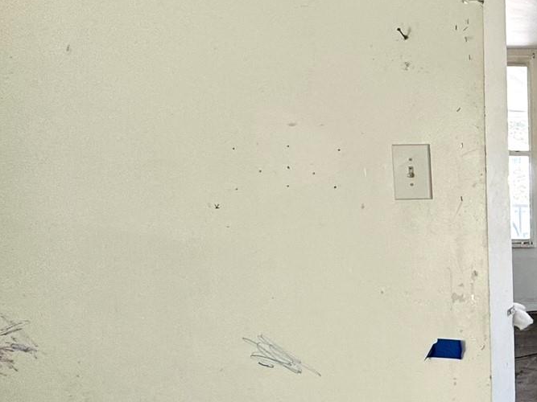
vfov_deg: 33.6
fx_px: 667
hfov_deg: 28.7
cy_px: 209
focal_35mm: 43
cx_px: 798
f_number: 2.2
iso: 50
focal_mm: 2.22
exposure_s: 1/99
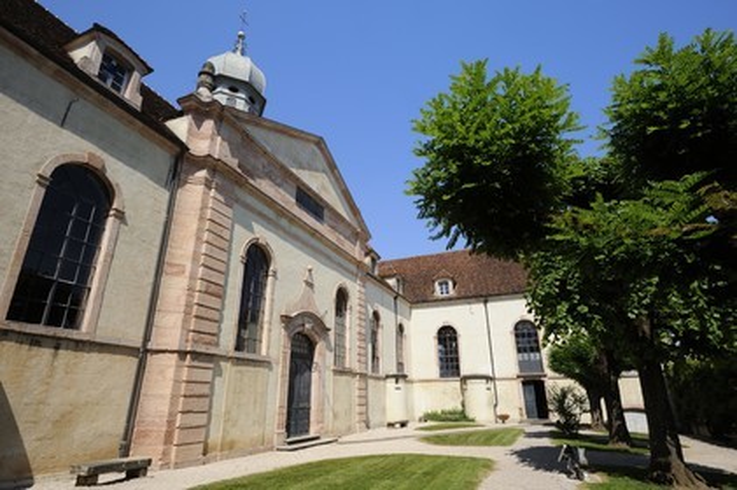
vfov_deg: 61.8
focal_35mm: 20
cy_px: 245
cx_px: 368
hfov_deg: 84.0
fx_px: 409
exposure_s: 1/160
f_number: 16
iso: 200
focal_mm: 20
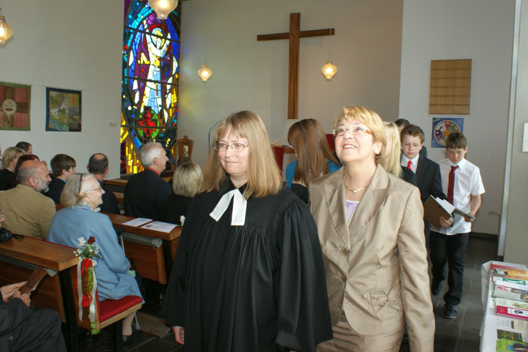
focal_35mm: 29
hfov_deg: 63.6
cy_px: 170
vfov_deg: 44.9
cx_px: 277
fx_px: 425
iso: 400
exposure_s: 1/60
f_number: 5.6
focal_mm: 18
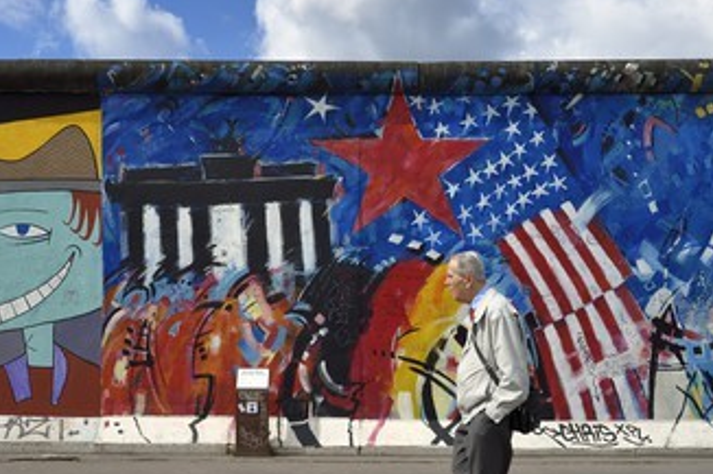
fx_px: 792
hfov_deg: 48.3
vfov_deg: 33.3
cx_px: 301
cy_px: 286
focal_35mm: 40
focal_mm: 31
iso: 200
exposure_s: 1/320
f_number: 11
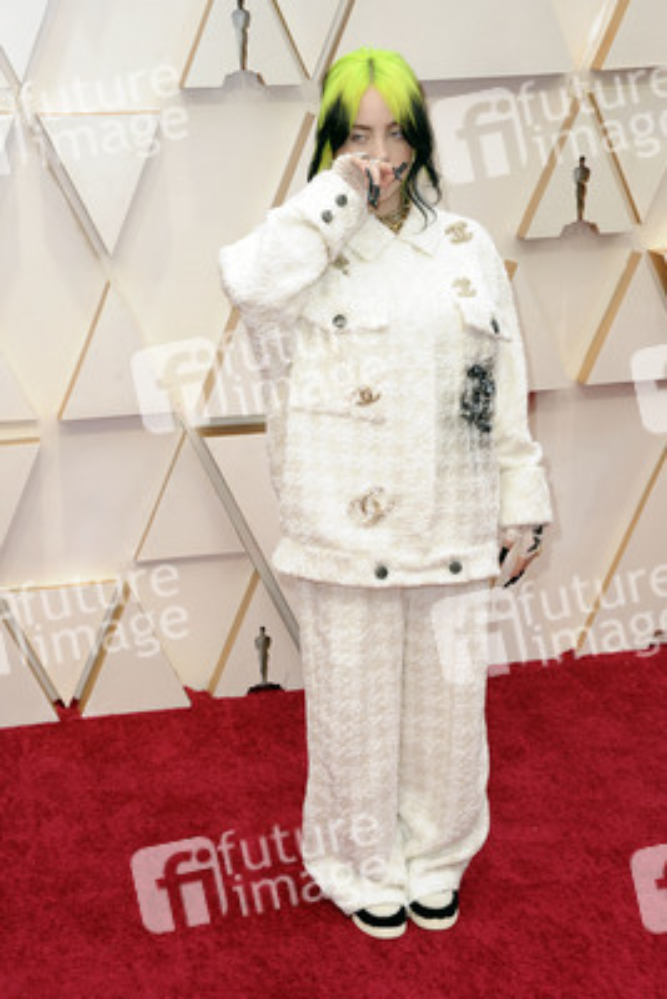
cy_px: 500
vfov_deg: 32.4
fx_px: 1721
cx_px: 334
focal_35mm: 62
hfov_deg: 21.9
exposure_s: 1/200
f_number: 7.1
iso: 800
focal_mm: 62
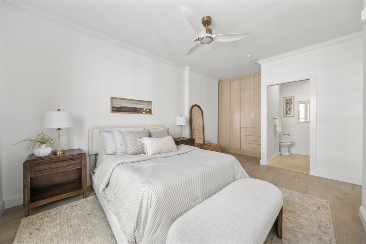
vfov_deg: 85.4
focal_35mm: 13
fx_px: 132
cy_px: 122
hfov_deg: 108.3
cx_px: 183
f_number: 7.1
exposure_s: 1/10
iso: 320
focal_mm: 13
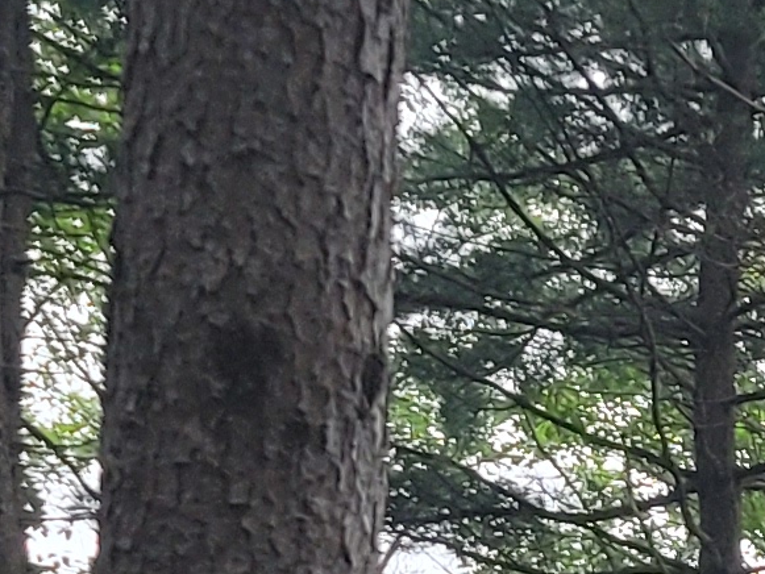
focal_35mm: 172
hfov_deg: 10.9
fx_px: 3802
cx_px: 1275
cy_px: 1686
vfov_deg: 7.6
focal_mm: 7
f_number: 1.8
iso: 200
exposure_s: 1/120
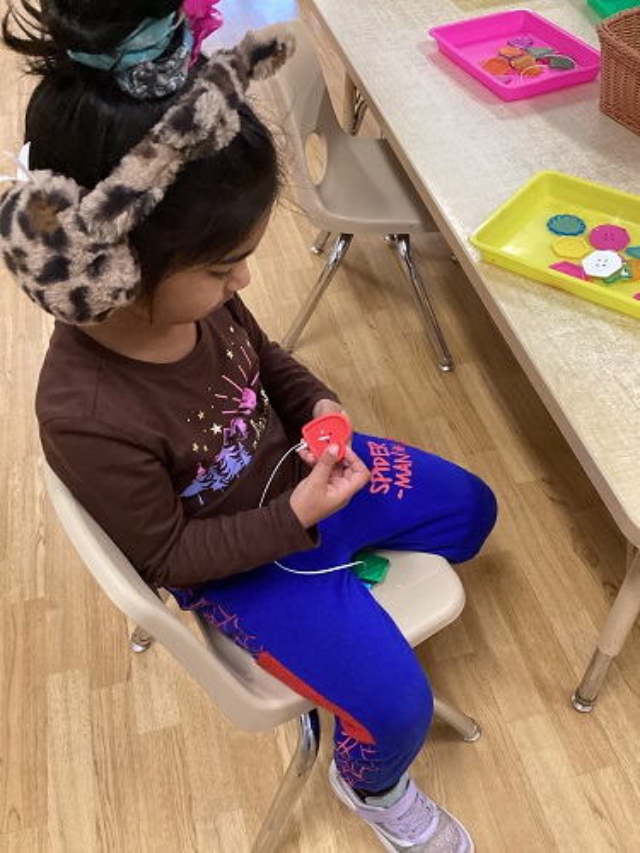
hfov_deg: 45.4
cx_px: 320
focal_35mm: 31
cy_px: 426
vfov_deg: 58.4
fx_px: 764
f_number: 2.4
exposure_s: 1/60
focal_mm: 3.3
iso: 320
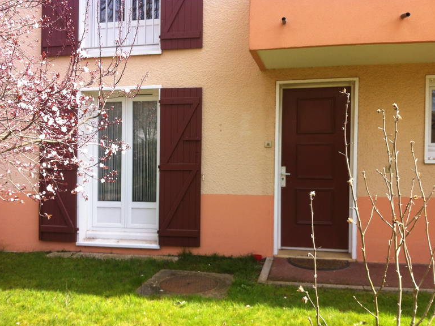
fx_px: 452
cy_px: 160
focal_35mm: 36
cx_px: 212
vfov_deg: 39.7
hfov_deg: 51.3
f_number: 2.8
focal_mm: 3.85
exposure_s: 1/444
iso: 80
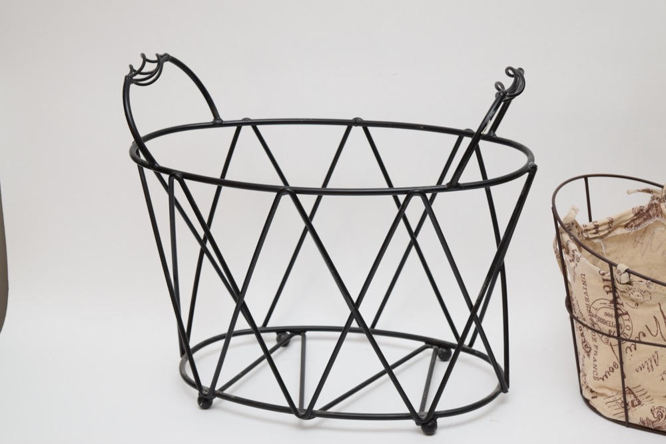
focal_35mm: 82
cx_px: 333
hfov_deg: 24.6
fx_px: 1526
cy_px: 222
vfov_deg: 16.6
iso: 800
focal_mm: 55
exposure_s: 1/80
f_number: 5.6
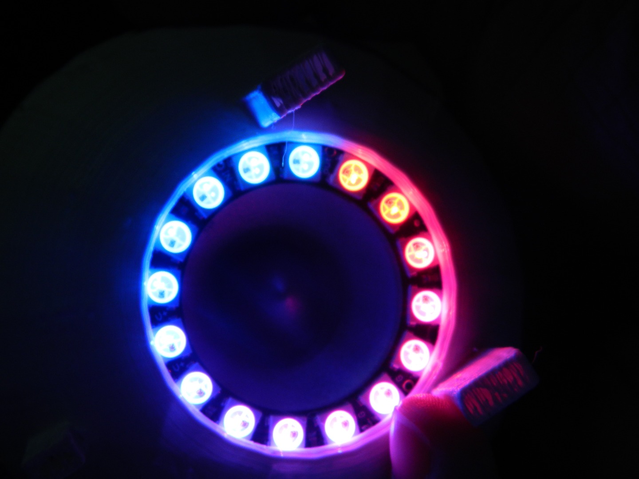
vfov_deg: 14.4
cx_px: 320
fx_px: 1901
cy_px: 240
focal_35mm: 103
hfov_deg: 19.1
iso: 110
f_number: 4.5
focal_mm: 18.6
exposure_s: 1/400
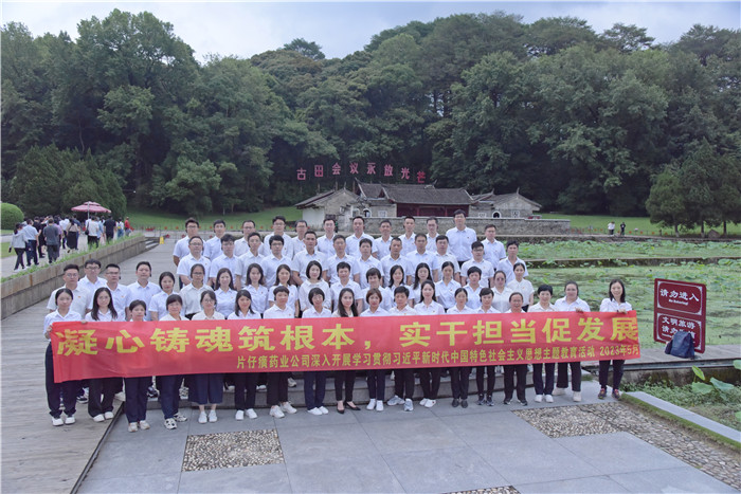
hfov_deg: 65.5
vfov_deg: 46.4
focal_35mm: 28
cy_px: 247
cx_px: 370
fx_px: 576
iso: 3200
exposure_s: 1/3200
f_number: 5.6
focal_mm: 28
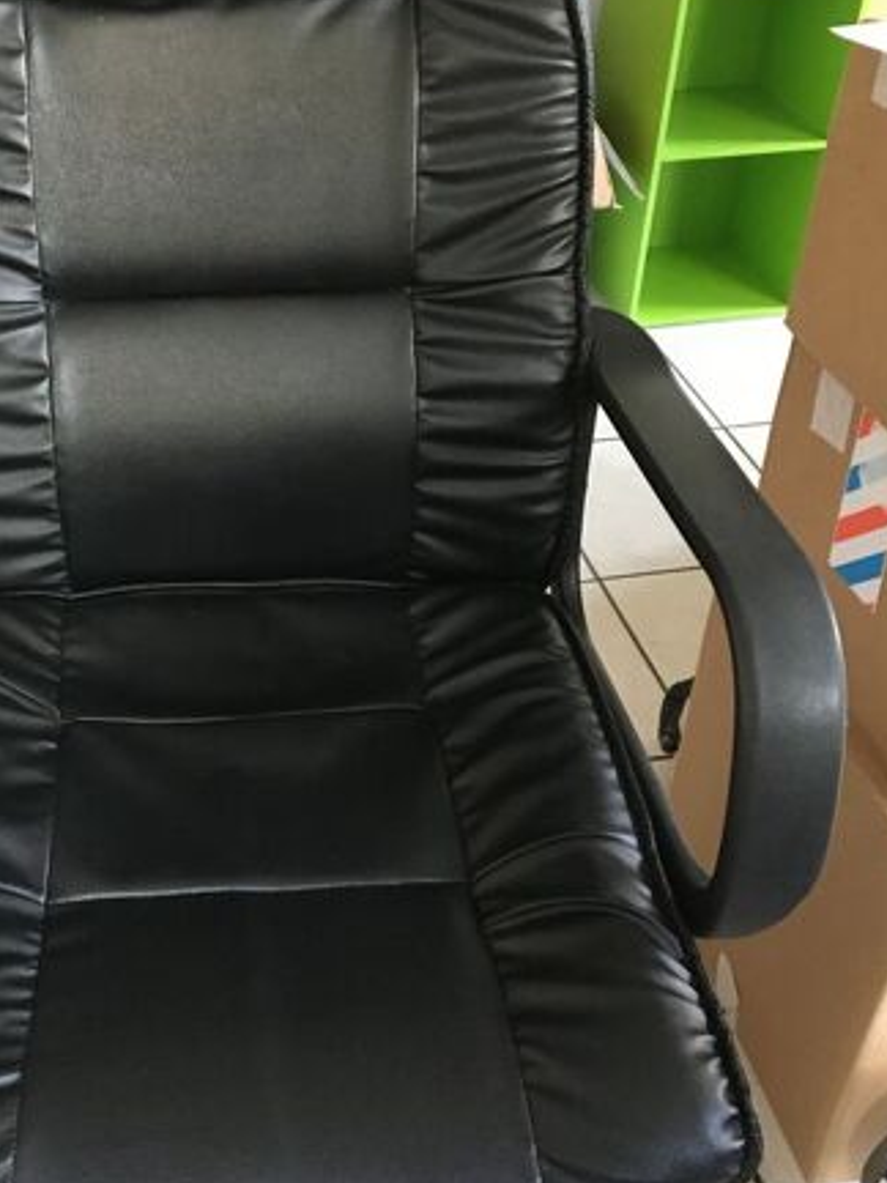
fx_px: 1469
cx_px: 301
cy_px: 487
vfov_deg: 43.7
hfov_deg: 33.3
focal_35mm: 43
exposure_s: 1/17
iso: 250
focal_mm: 4.15
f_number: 2.2
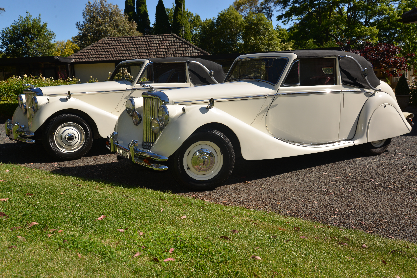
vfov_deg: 38.9
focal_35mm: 34
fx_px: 394
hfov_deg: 55.8
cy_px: 139
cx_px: 208
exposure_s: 1/200
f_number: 11
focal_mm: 34
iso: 100
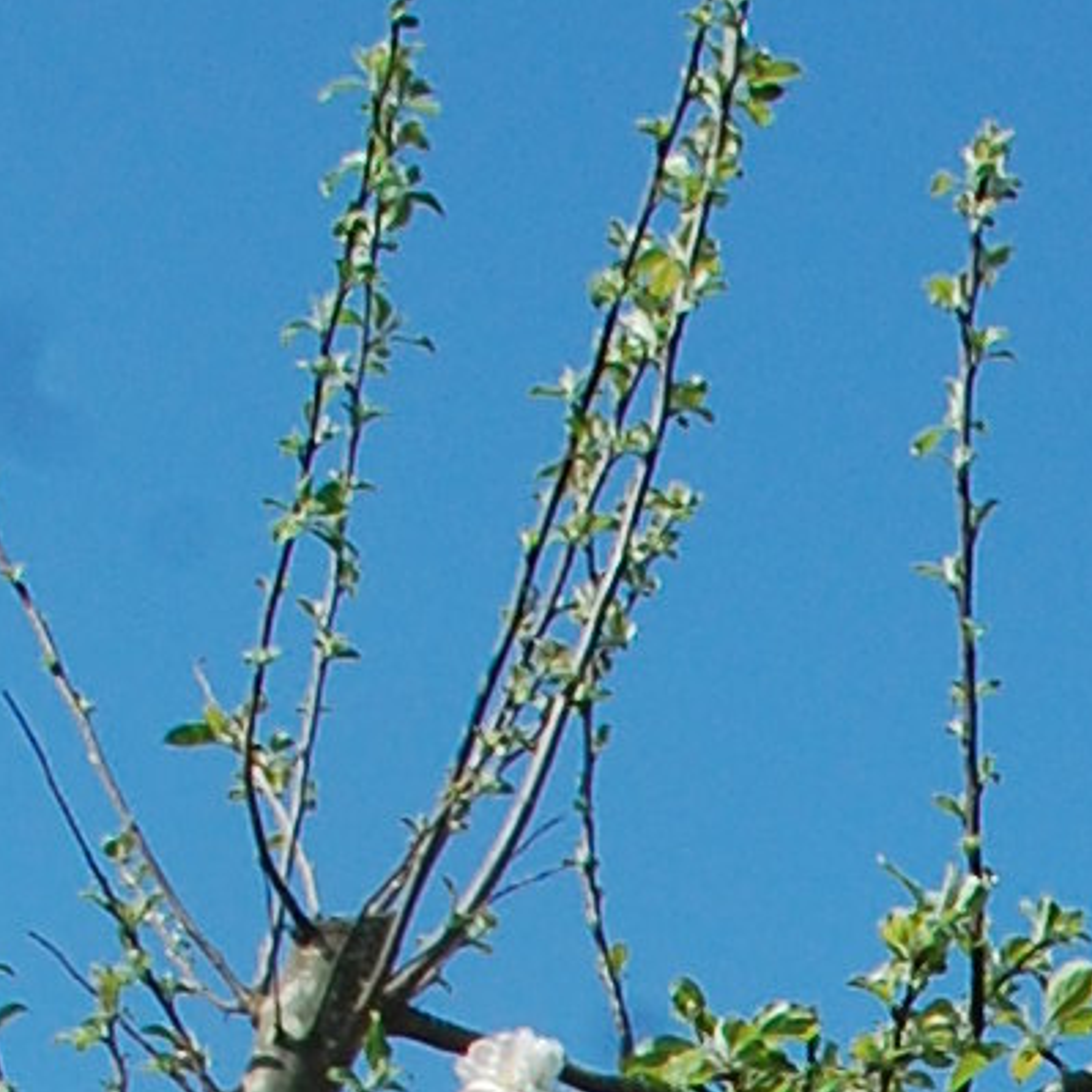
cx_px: 2485
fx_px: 7531
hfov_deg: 7.8
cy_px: 2690
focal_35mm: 211
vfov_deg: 7.7
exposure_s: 1/250
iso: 250
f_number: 10
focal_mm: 22
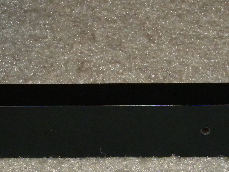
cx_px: 154
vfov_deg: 7.6
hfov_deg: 10.1
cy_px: 174
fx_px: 1290
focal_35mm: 195
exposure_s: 1/30
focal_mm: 15.1
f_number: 4.5
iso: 400
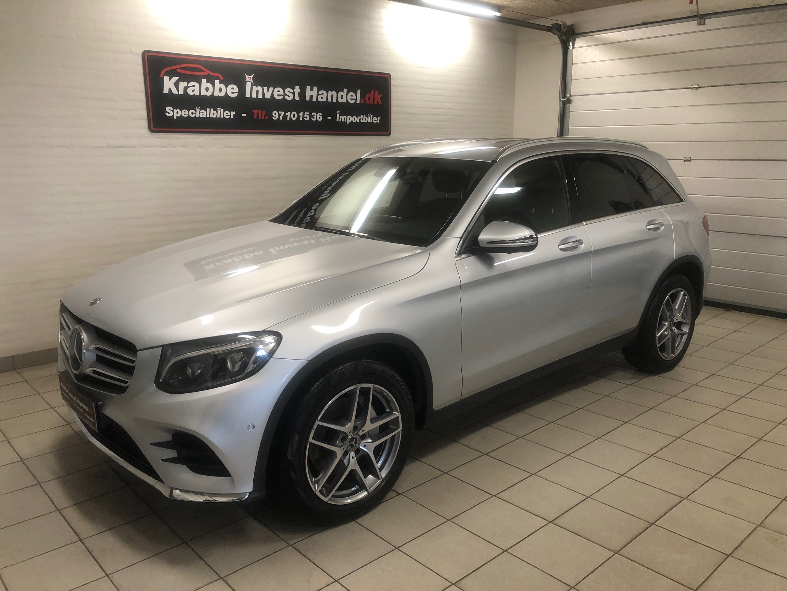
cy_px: 296
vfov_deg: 49.7
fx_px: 637
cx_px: 394
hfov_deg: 63.4
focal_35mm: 28
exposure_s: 1/33
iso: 40
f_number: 1.8
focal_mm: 3.99
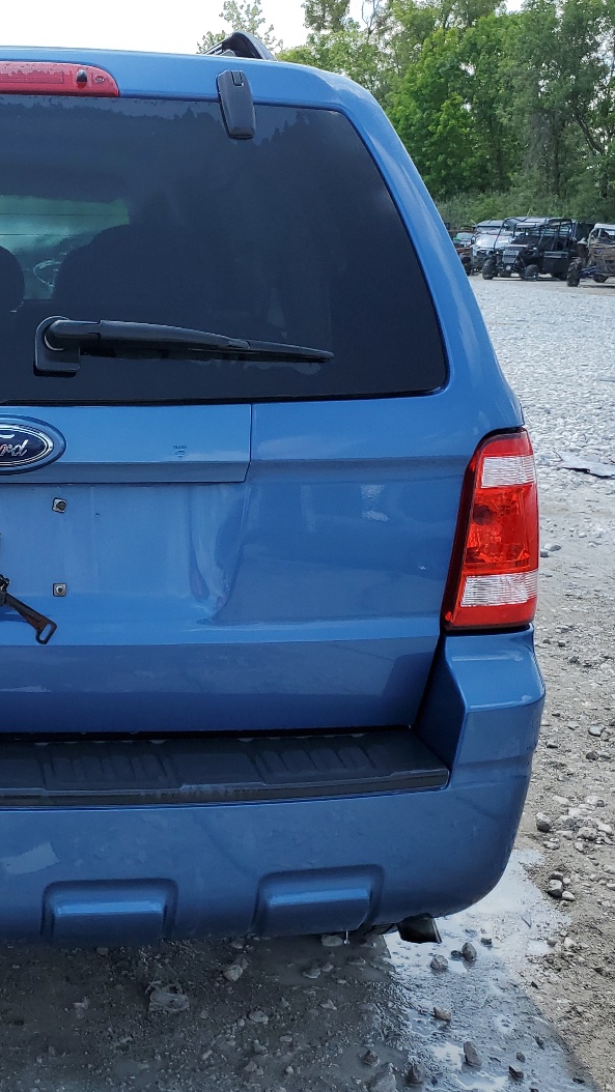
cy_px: 494
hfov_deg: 25.9
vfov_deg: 47.3
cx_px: -39
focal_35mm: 43
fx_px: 1246
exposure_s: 1/2000
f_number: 1.5
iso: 50
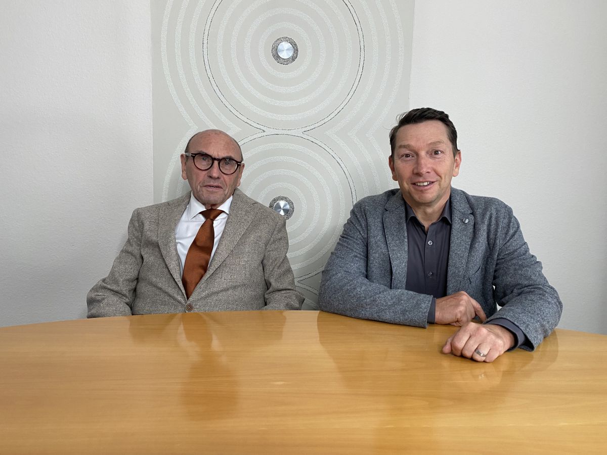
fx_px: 456
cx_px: 304
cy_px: 228
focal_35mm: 26
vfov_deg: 53.1
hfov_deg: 67.3
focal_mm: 4.25
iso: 125
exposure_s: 1/94
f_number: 1.8
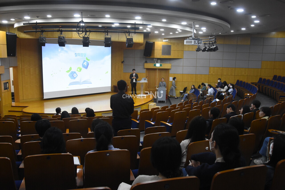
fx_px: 237
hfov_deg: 61.9
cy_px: 95
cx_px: 142
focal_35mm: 30
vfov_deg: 43.6
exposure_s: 1/100
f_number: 8
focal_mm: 20
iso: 3200
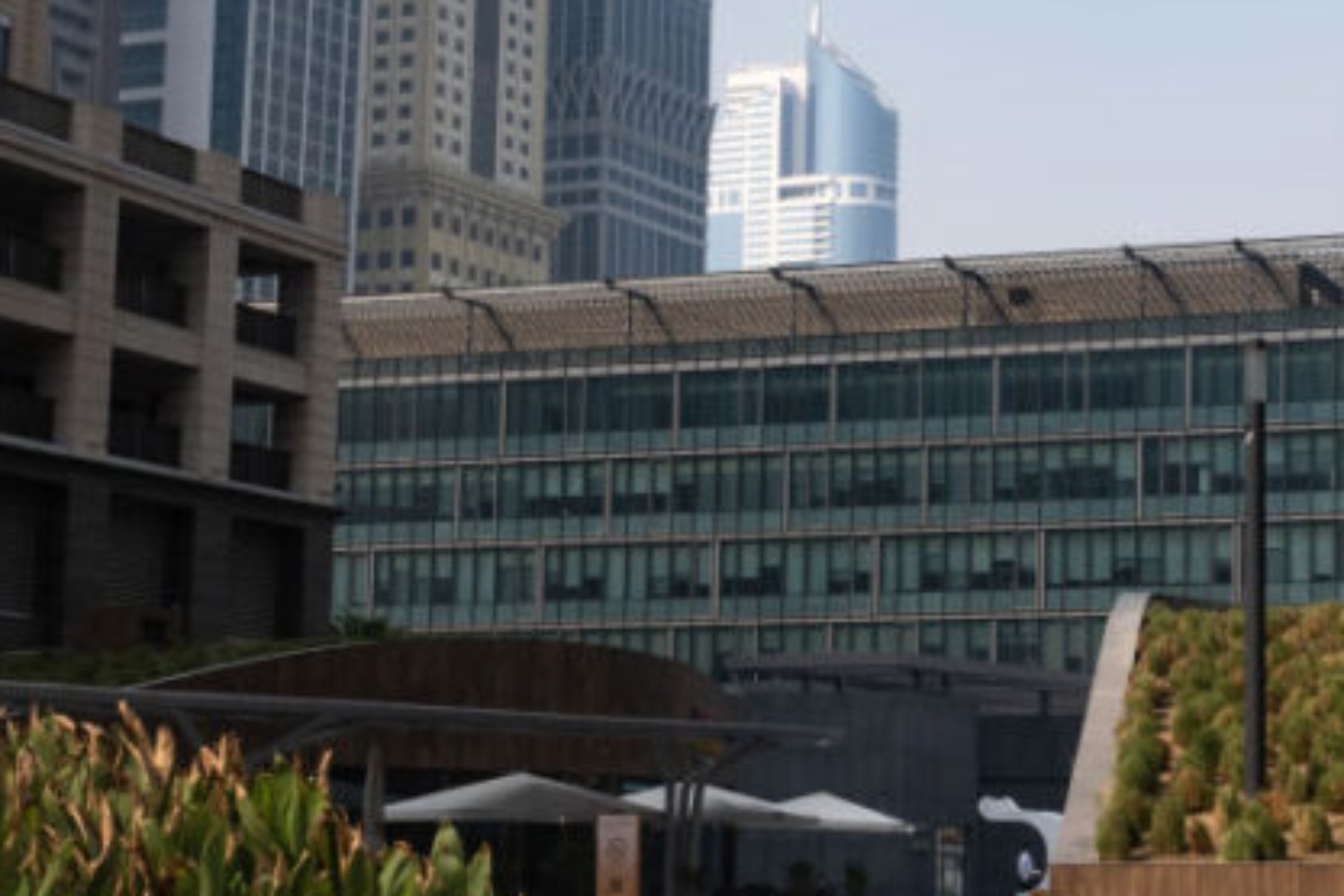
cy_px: 474
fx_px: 2912
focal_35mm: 78
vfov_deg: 17.5
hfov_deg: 25.1
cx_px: 1231
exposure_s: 1/400
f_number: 11
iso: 250
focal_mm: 23
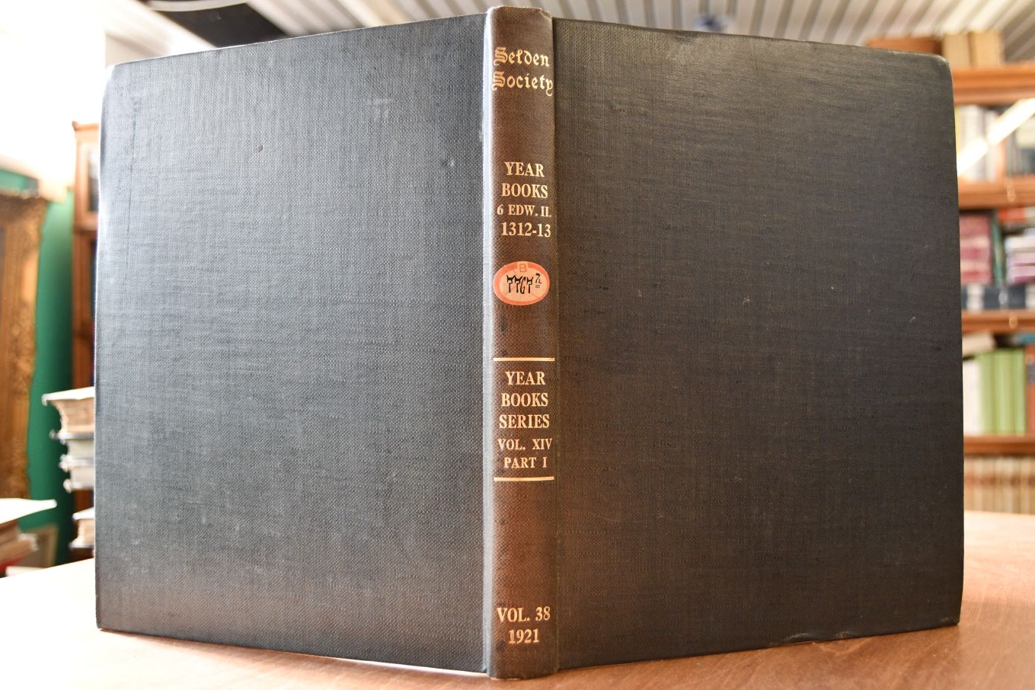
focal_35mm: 34
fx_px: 977
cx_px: 531
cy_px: 343
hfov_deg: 55.8
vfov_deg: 38.9
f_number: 3.5
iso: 1100
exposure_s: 1/125
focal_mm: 22
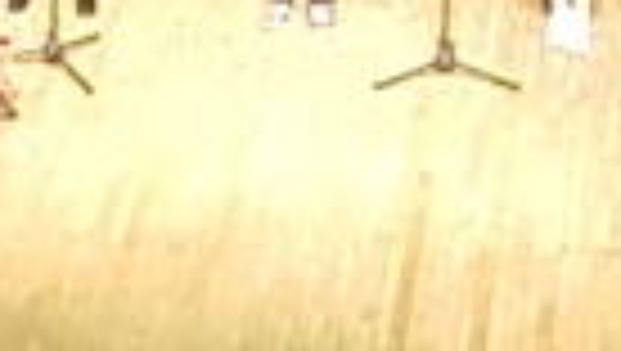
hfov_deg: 17.3
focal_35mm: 124
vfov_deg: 8.6
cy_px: -608
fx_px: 2044
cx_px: 340
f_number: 1.7
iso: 200
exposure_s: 1/60
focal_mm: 4.2
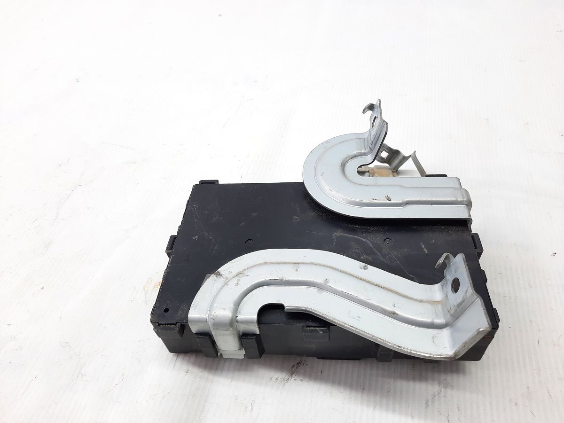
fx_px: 407
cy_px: 212
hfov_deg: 69.4
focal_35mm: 25
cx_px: 282
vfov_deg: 54.9
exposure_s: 1/50
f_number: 2
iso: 80
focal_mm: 4.6
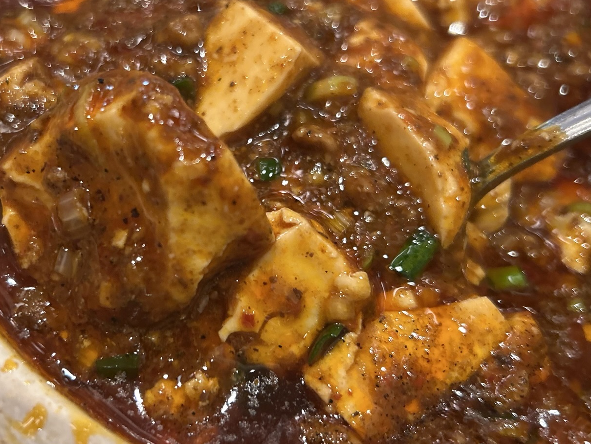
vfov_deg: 33.6
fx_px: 734
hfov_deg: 43.7
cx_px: 242
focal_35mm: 43
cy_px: 220
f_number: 1.5
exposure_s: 1/40
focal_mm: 5.7
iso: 400
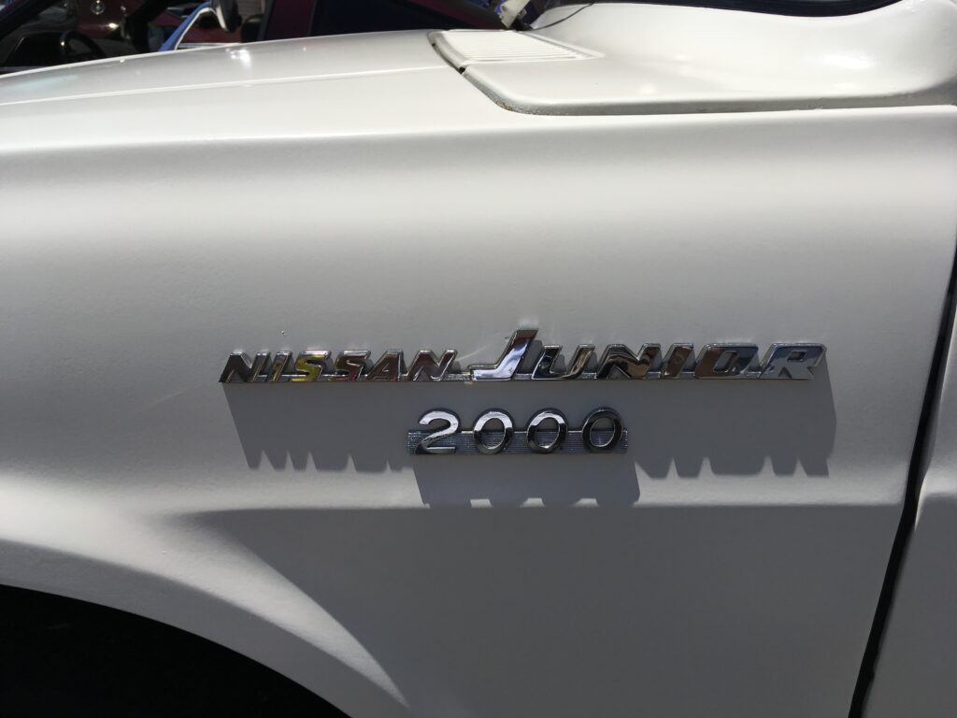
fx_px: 802
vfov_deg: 48.2
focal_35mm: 29
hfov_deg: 61.7
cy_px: 359
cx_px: 478
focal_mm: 4.15
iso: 25
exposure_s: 1/3663
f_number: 2.2
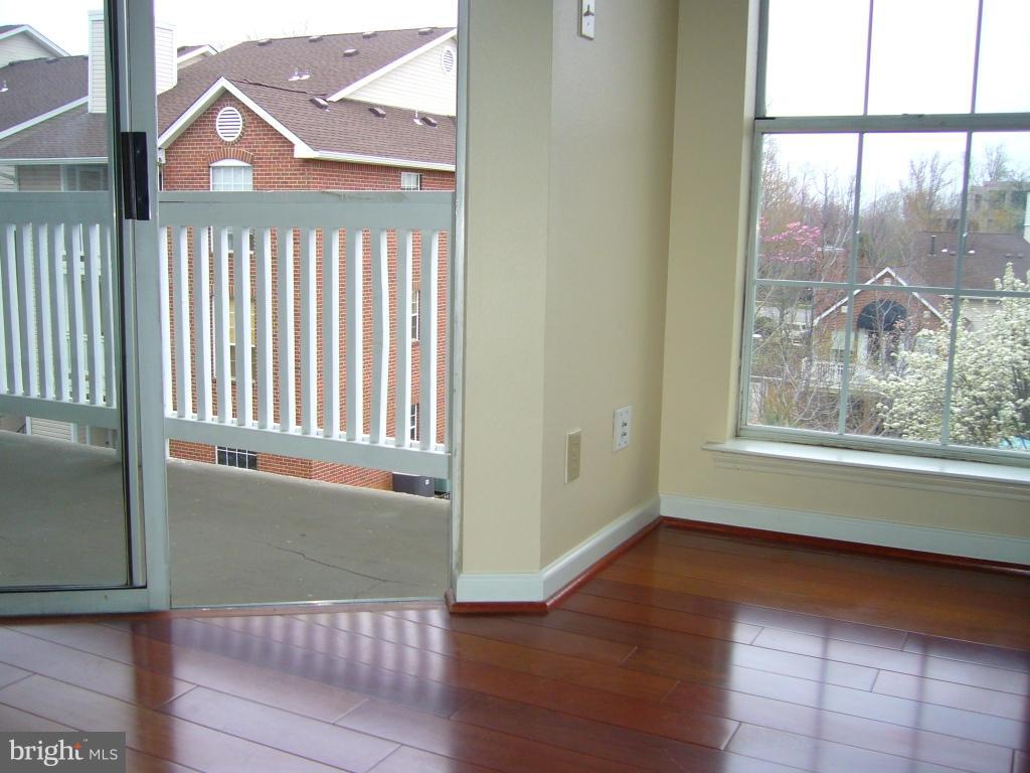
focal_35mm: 35
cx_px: 515
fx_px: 1041
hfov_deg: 52.6
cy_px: 386
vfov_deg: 40.7
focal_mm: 5.8
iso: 100
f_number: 2.8
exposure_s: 1/60
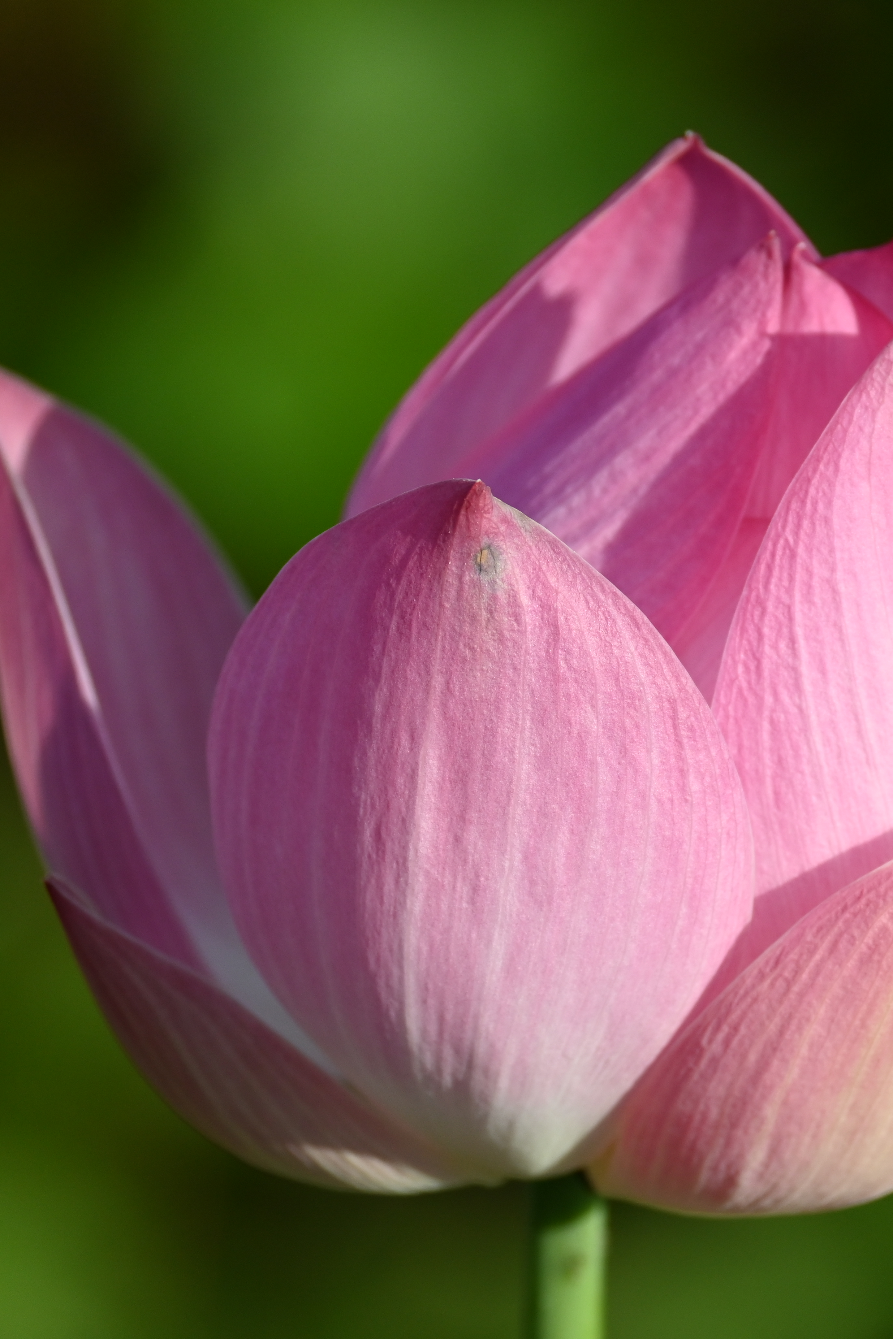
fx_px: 17598
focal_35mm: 473
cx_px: 595
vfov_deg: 4.4
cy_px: 670
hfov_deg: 2.9
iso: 400
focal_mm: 210
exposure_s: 1/800
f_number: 6
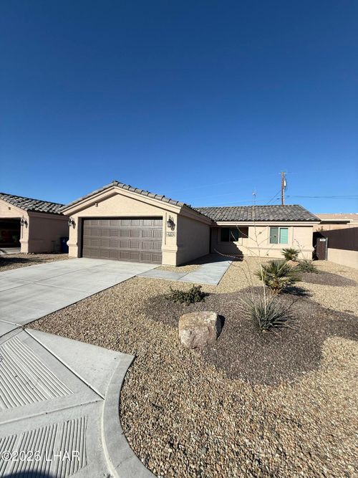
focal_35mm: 14
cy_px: 239
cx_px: 179
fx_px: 193
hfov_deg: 85.7
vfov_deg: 102.1
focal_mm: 2.22
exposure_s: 1/3125
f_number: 2.2
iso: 50
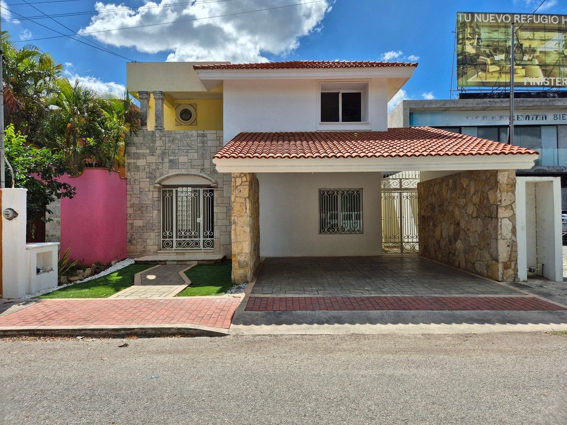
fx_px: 377
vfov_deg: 58.9
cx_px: 284
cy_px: 212
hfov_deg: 73.9
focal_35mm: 23
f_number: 1.8
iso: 25
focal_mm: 5.4
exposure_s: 1/3333
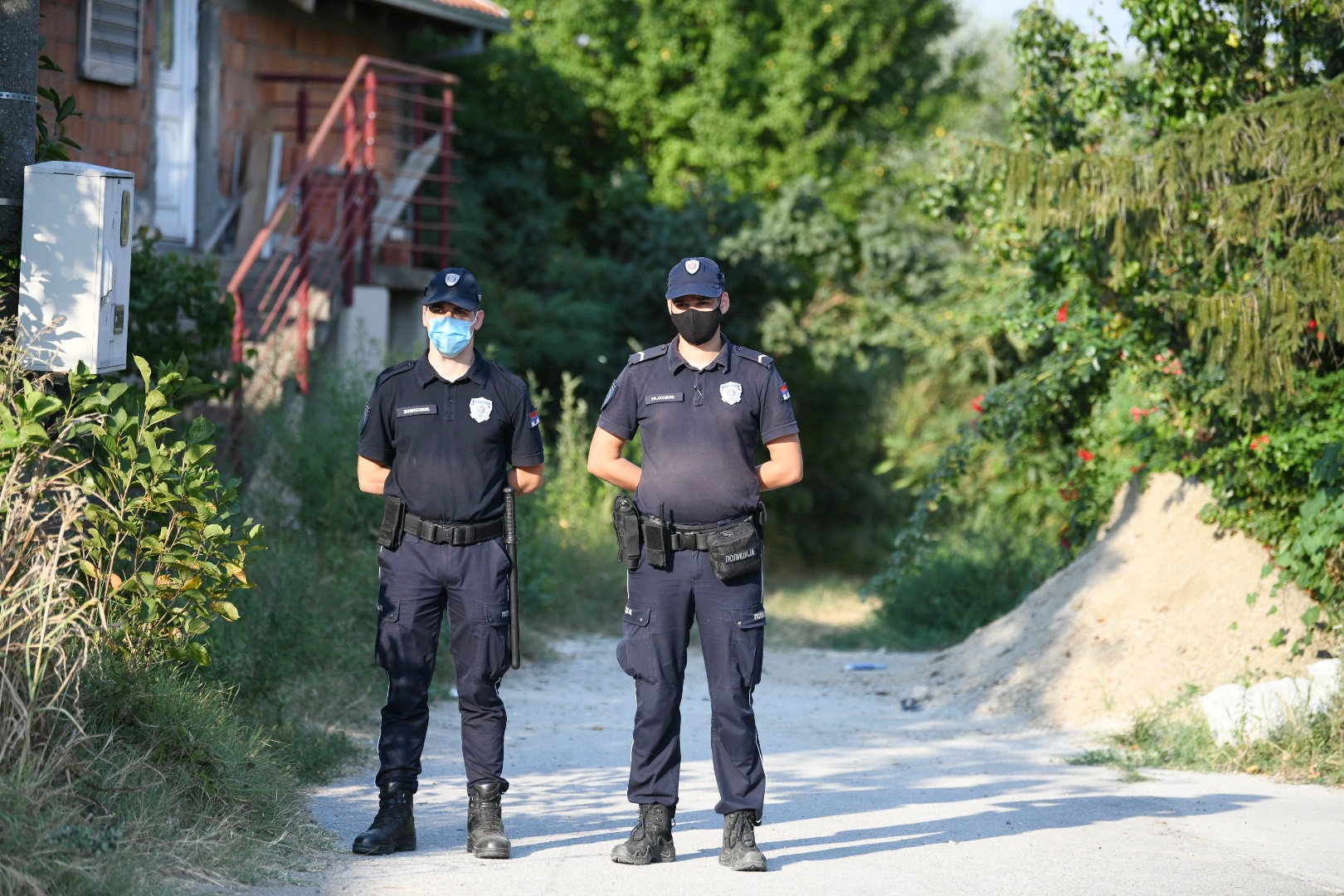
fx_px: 5226
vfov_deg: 9.8
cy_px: 448
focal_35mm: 140
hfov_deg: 14.7
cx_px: 672
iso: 1000
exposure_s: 1/6400
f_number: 2.8
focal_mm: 140
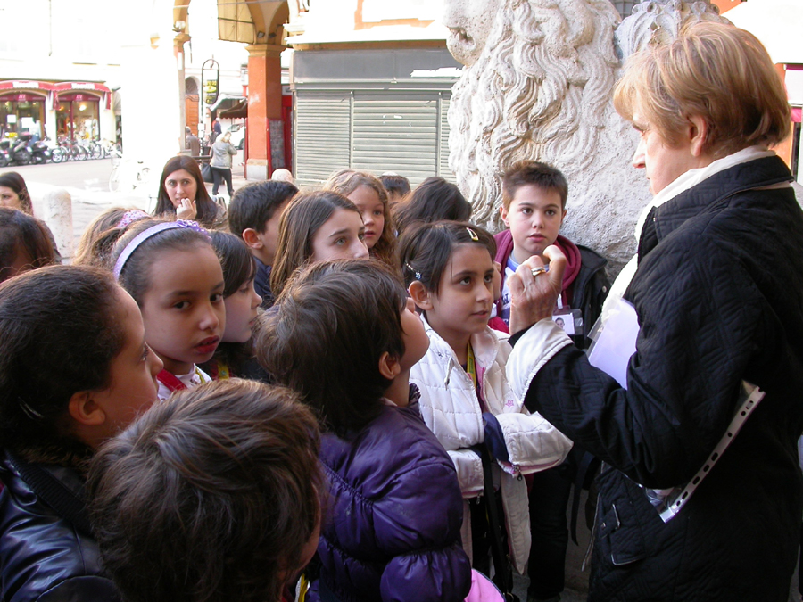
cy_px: 301
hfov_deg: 49.0
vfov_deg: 37.7
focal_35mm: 38
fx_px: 881
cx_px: 402
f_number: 3.3
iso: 100
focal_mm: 7.85
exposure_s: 1/60.2
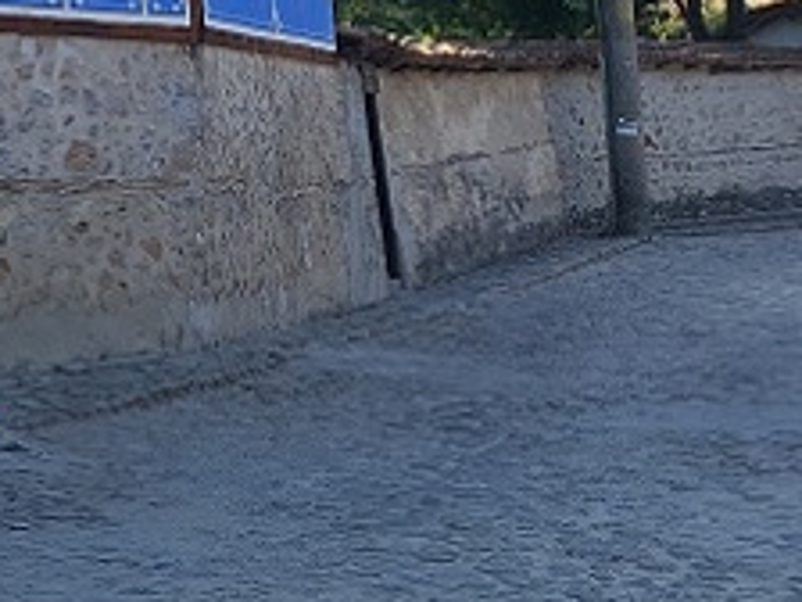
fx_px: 2734
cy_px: -188
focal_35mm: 118
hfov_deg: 13.3
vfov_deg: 12.2
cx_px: -1001
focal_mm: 5.23
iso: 25
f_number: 1.8
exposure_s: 1/600
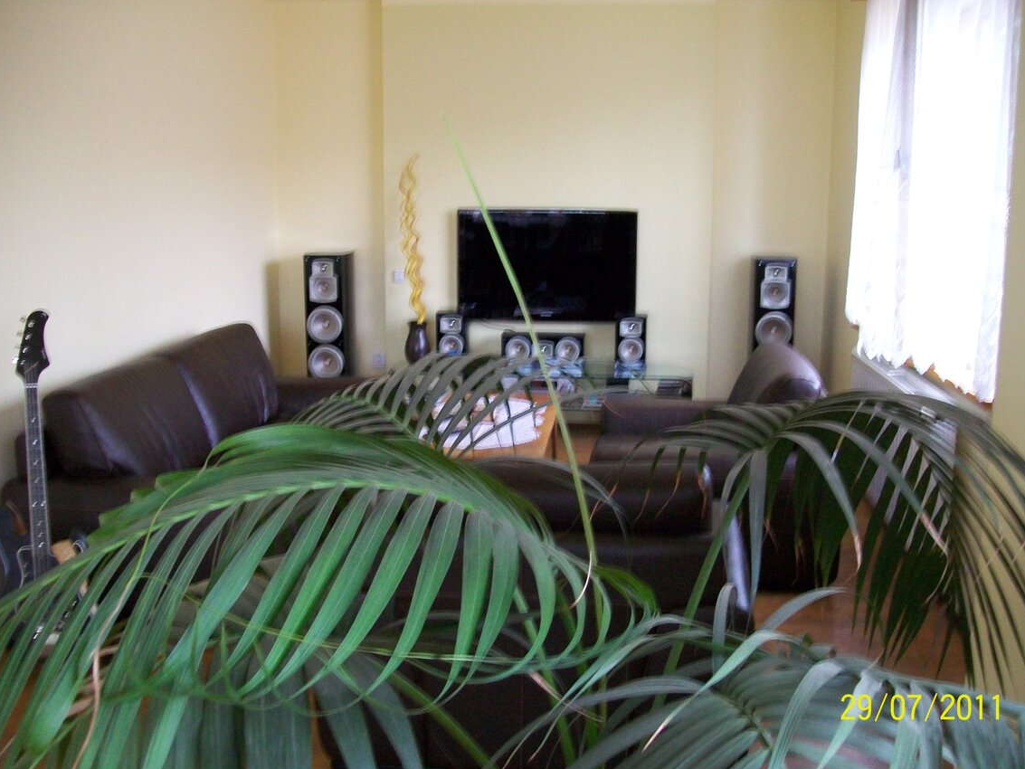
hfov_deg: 51.3
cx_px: 517
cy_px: 391
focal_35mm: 36
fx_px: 1066
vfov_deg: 39.7
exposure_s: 1/8
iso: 200
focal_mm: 6.1
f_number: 2.7
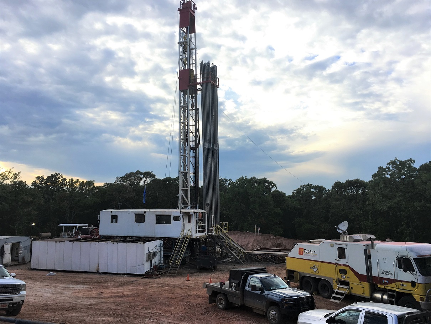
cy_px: 162
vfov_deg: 48.2
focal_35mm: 29
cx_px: 216
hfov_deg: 61.6
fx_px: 361
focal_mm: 4.15
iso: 25
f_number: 2.2
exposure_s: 1/569
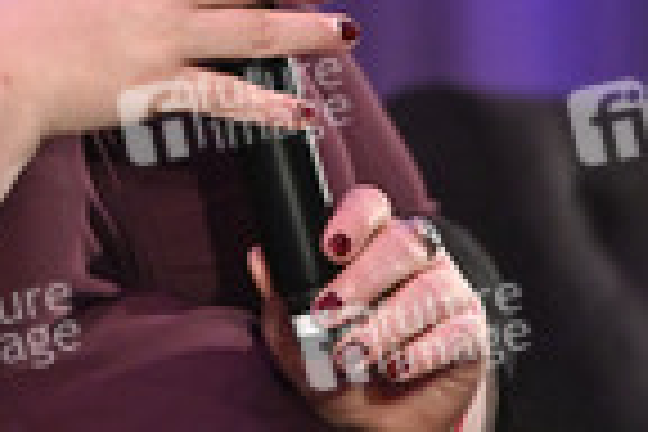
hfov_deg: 3.3
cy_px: -225
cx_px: -155
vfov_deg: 2.2
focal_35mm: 626
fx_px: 11267
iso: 4000
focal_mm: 200
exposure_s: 1/320
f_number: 2.8
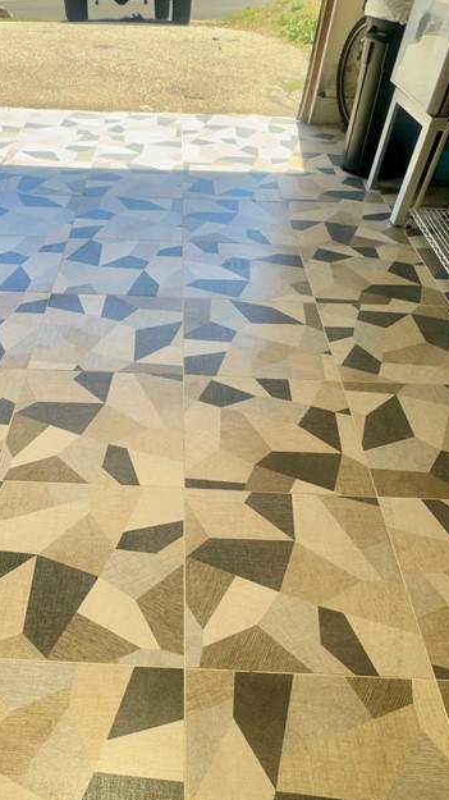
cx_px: 139
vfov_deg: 71.2
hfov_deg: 45.0
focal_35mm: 25
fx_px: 530
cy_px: 552
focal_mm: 2.22
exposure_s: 1/197
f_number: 2.2
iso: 40
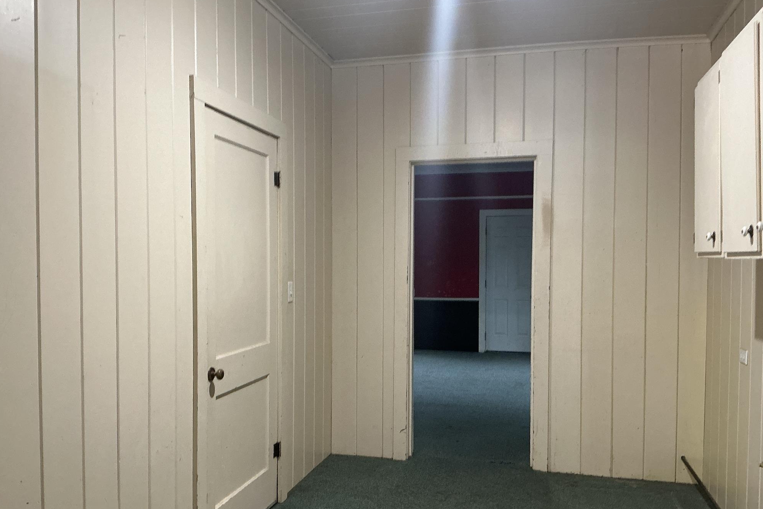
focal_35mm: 30
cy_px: 284
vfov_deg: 43.5
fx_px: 636
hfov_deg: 61.9
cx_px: 372
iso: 125
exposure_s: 1/60
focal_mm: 3
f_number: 1.8
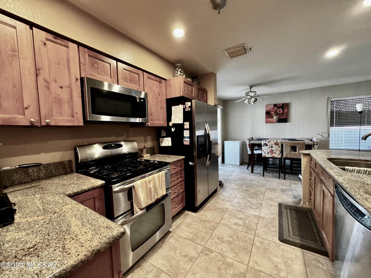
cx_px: 186
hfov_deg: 102.1
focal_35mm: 14
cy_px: 139
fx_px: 150
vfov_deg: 85.7
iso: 800
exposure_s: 1/60
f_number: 2.2
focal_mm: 2.22
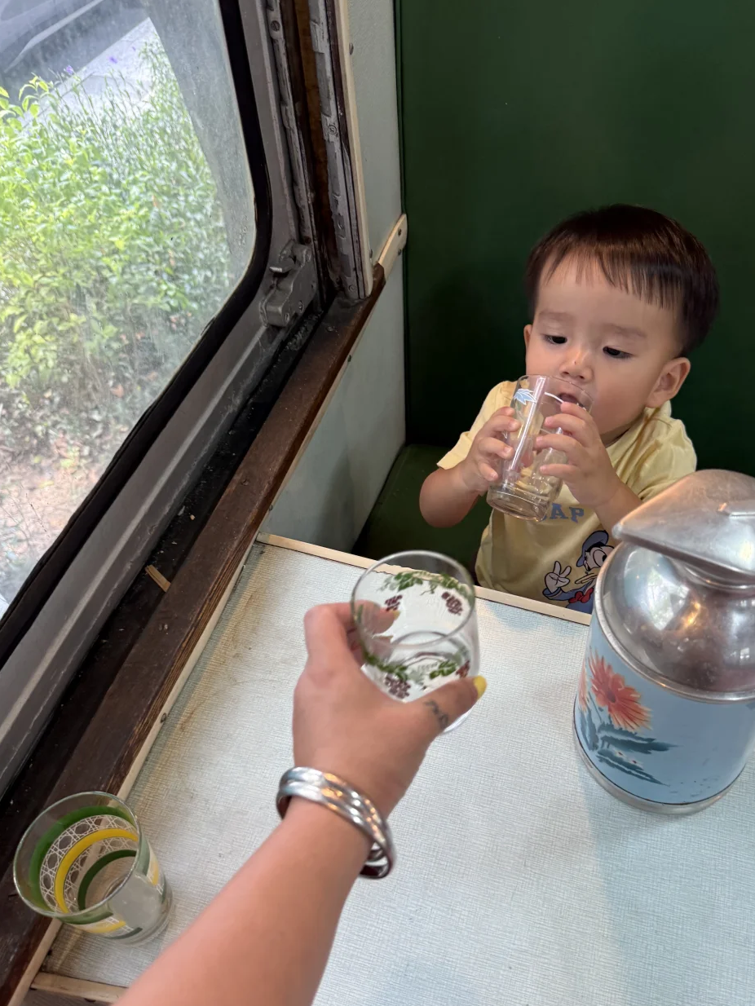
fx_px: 814
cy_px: 567
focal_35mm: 28
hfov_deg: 49.7
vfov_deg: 63.2
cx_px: 422
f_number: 1.78
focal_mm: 6.76
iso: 200
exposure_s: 1/50
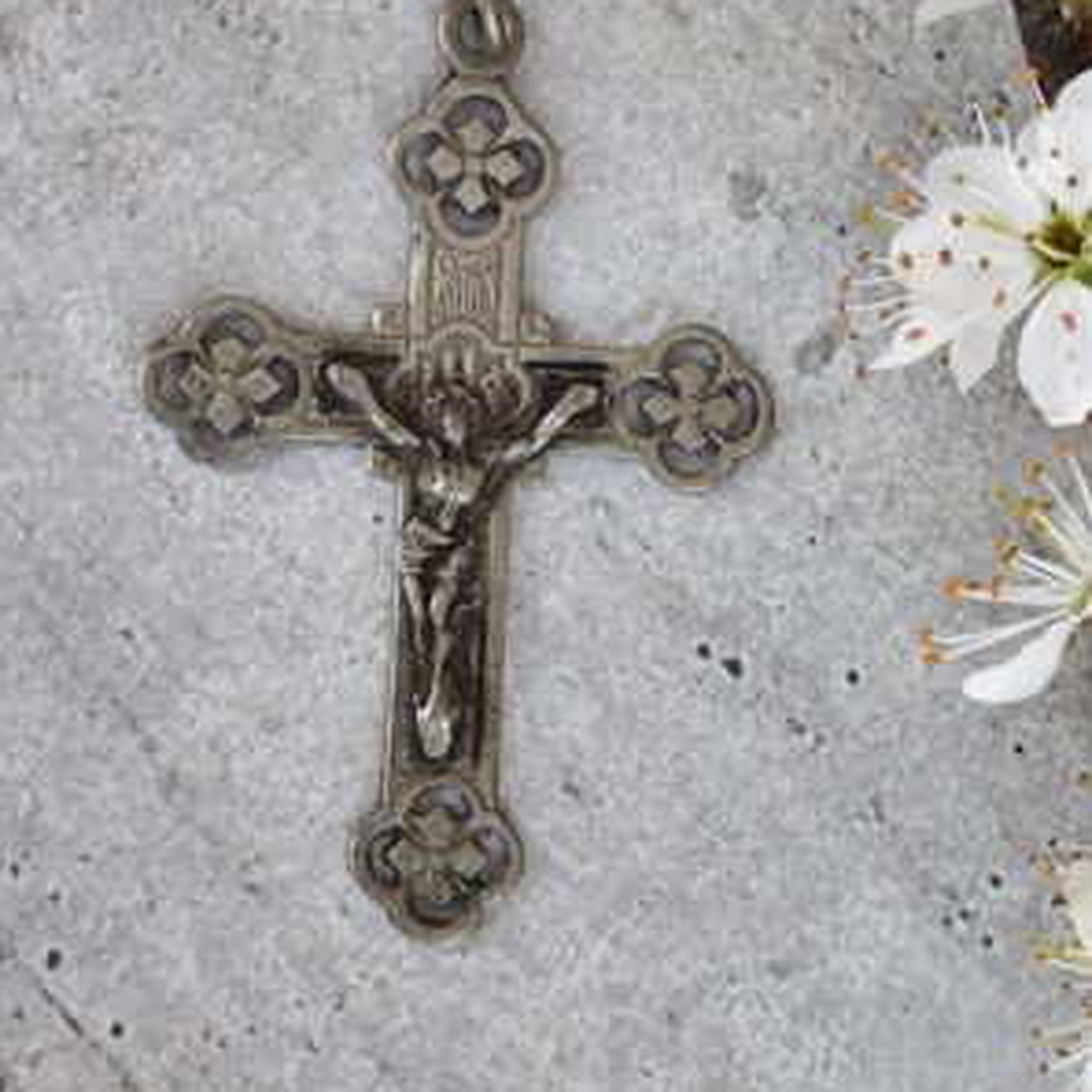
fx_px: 3962
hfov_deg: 15.7
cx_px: 542
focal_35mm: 111
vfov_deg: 15.7
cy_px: 398
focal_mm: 6.19
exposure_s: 1/100
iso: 80
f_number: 1.65
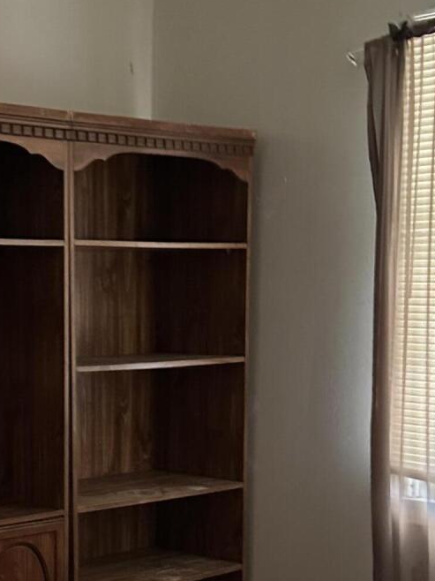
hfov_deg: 20.0
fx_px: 1224
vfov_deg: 26.0
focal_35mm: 73
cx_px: 115
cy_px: 503
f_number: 1.78
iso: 1000
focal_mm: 6.86
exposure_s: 1/42
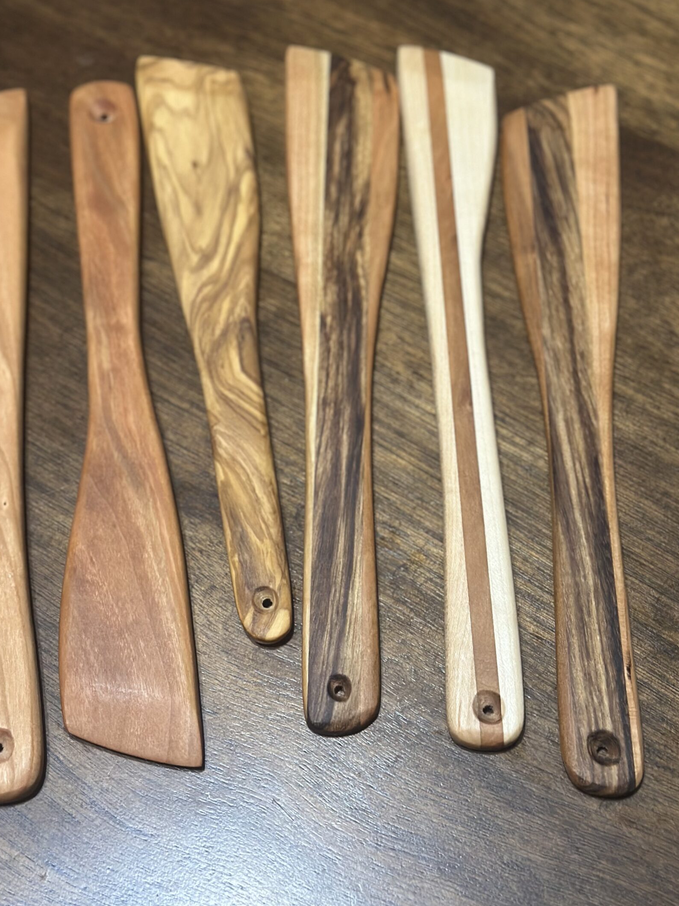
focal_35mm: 58
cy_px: 388
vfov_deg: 33.2
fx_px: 1517
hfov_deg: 25.2
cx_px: 284
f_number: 1.78
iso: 400
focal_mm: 6.86
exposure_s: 1/40
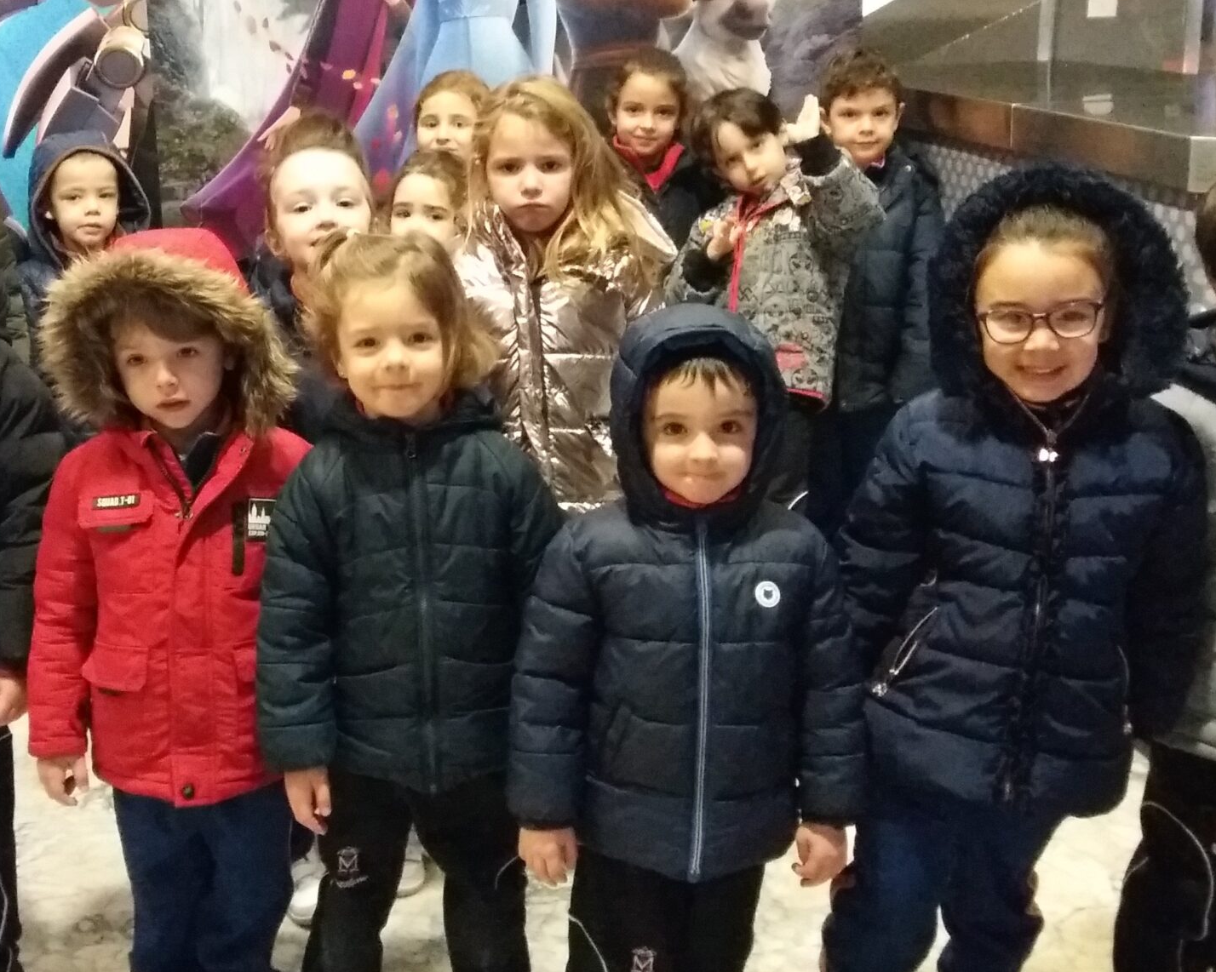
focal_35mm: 49
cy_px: 326
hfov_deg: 37.5
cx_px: 379
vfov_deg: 30.6
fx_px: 1763
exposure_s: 1/17
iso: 1000
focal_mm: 3.7
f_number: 1.9
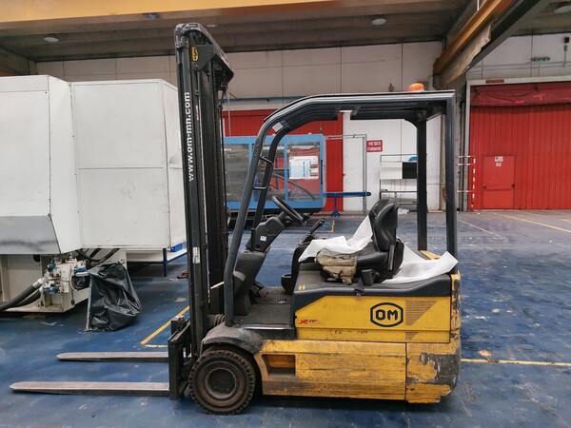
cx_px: 286
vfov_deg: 56.8
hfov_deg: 71.6
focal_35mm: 24
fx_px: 396
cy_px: 214
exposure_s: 1/50
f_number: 1.8
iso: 500
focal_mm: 5.23
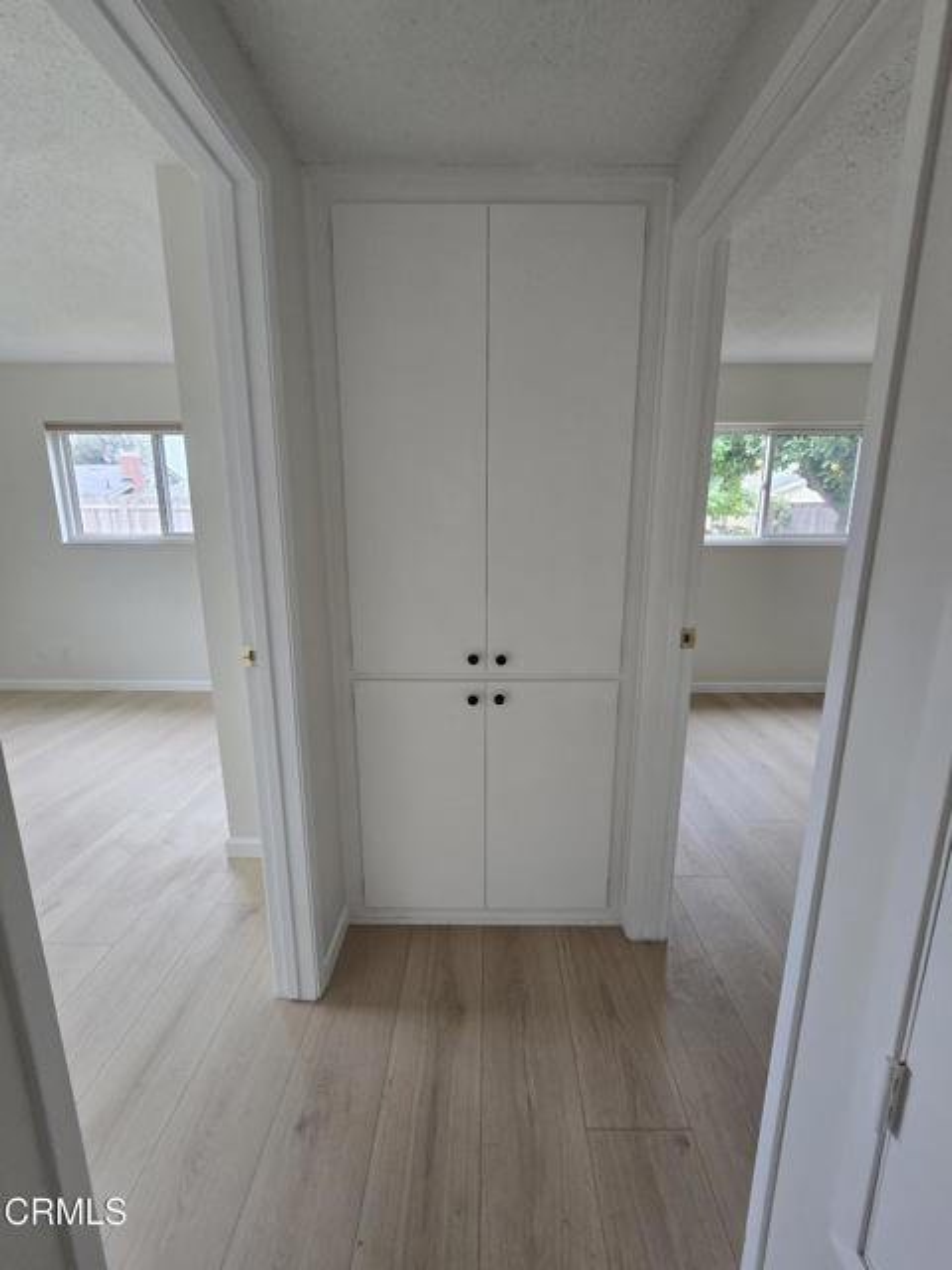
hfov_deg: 89.9
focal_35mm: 13
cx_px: 476
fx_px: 477
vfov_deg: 106.2
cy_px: 635
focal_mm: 2.2
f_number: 2.2
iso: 125
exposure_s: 1/60
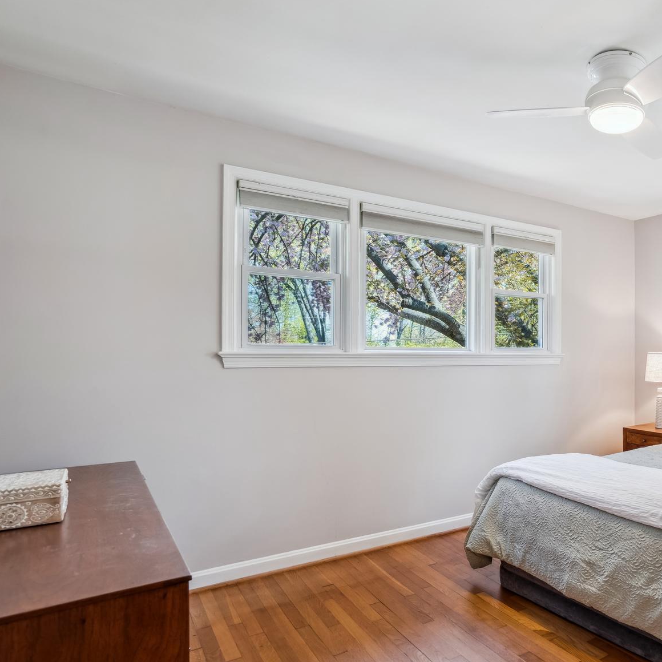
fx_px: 519
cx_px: 563
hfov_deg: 58.1
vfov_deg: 64.7
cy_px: 376
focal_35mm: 24
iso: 100
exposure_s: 1/2
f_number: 8
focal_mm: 16
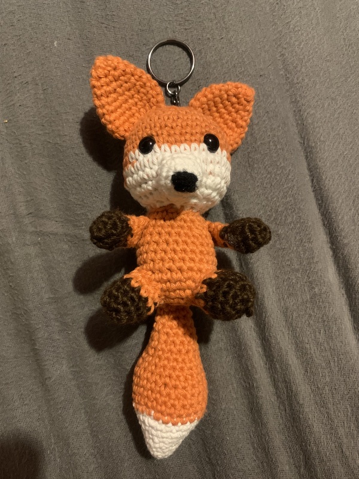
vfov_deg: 67.3
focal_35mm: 26
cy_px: 240
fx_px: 360
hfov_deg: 53.1
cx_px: 180
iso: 640
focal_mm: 4.25
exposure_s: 1/25
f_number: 1.8
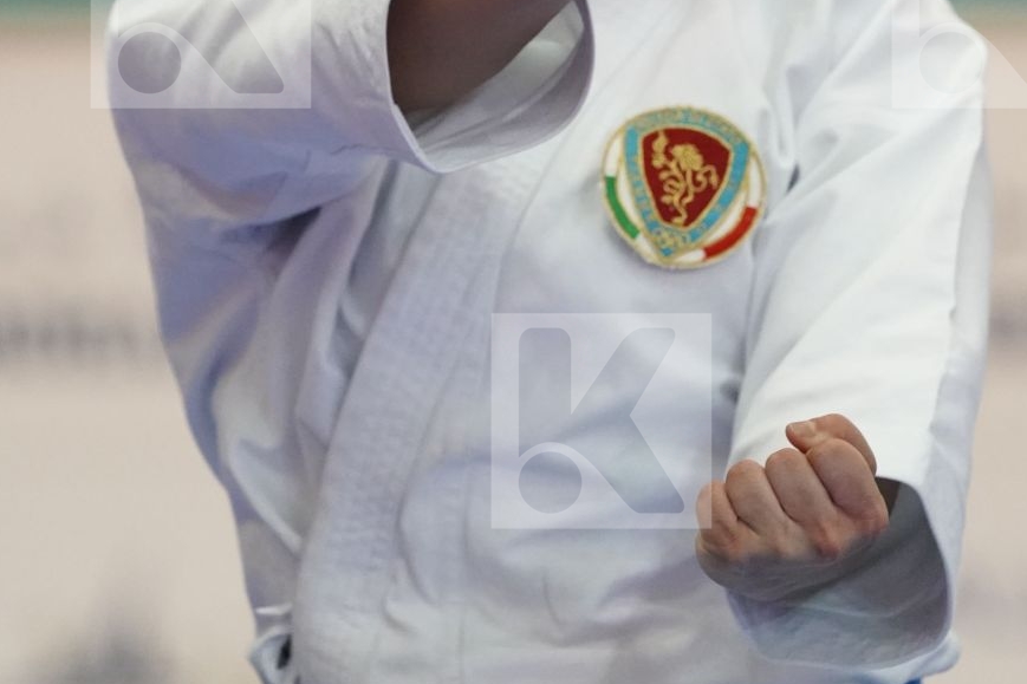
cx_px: 602
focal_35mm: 760
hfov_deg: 2.7
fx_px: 21676
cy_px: 1
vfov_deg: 1.8
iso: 8000
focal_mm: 367
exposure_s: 1/400
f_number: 5.6
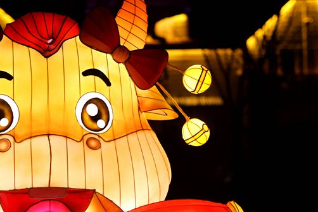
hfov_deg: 8.0
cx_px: 54
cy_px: 183
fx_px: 2271
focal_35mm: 257
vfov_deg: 5.3
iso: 1000
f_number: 2.8
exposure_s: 1/400
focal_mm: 86
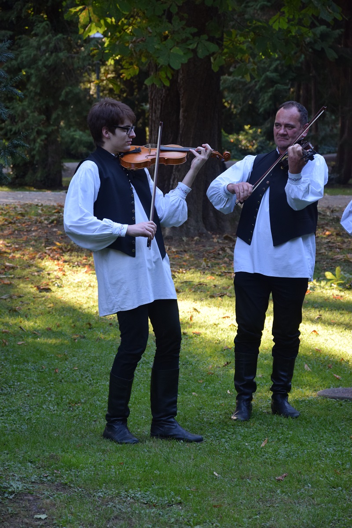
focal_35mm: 120
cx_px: 176
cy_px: 264
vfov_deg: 17.1
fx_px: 1760
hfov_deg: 11.4
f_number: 5.3
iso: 800
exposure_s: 1/200
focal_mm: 80
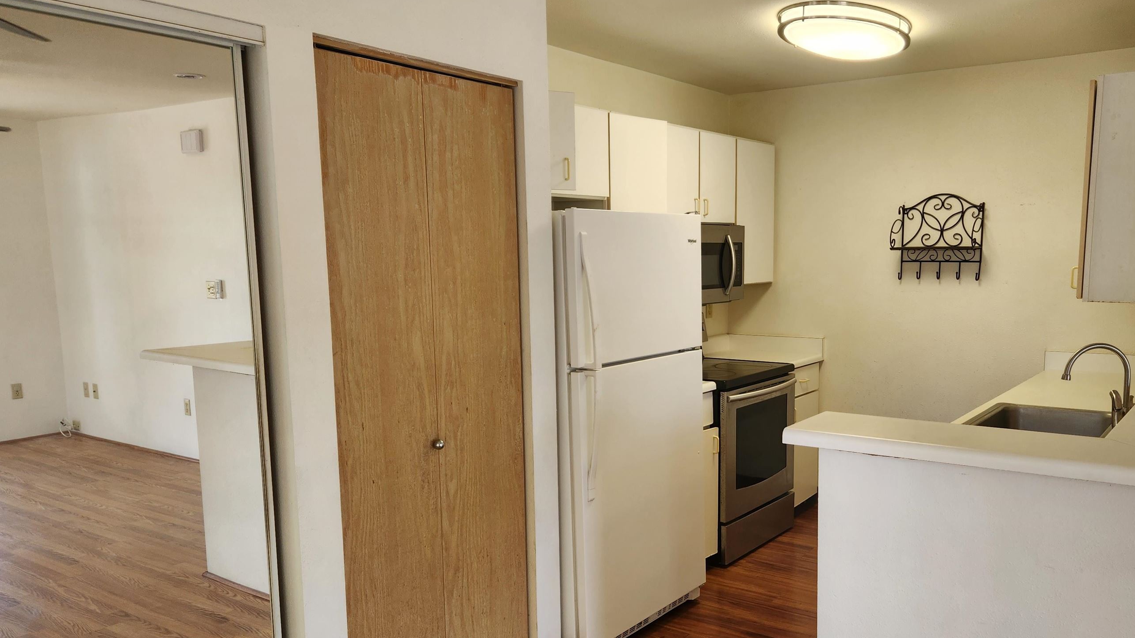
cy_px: 377
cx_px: 651
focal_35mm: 30
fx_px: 903
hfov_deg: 64.0
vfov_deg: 38.8
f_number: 1.8
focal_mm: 5.4
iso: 64
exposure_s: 1/120
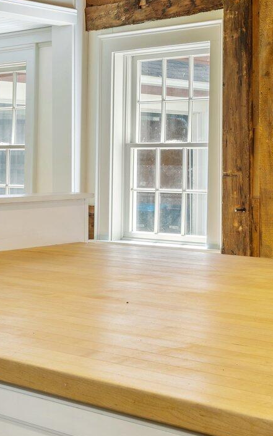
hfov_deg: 19.1
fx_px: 810
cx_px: 161
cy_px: 179
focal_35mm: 68
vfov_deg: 30.1
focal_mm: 23
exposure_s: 1
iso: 64
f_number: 9
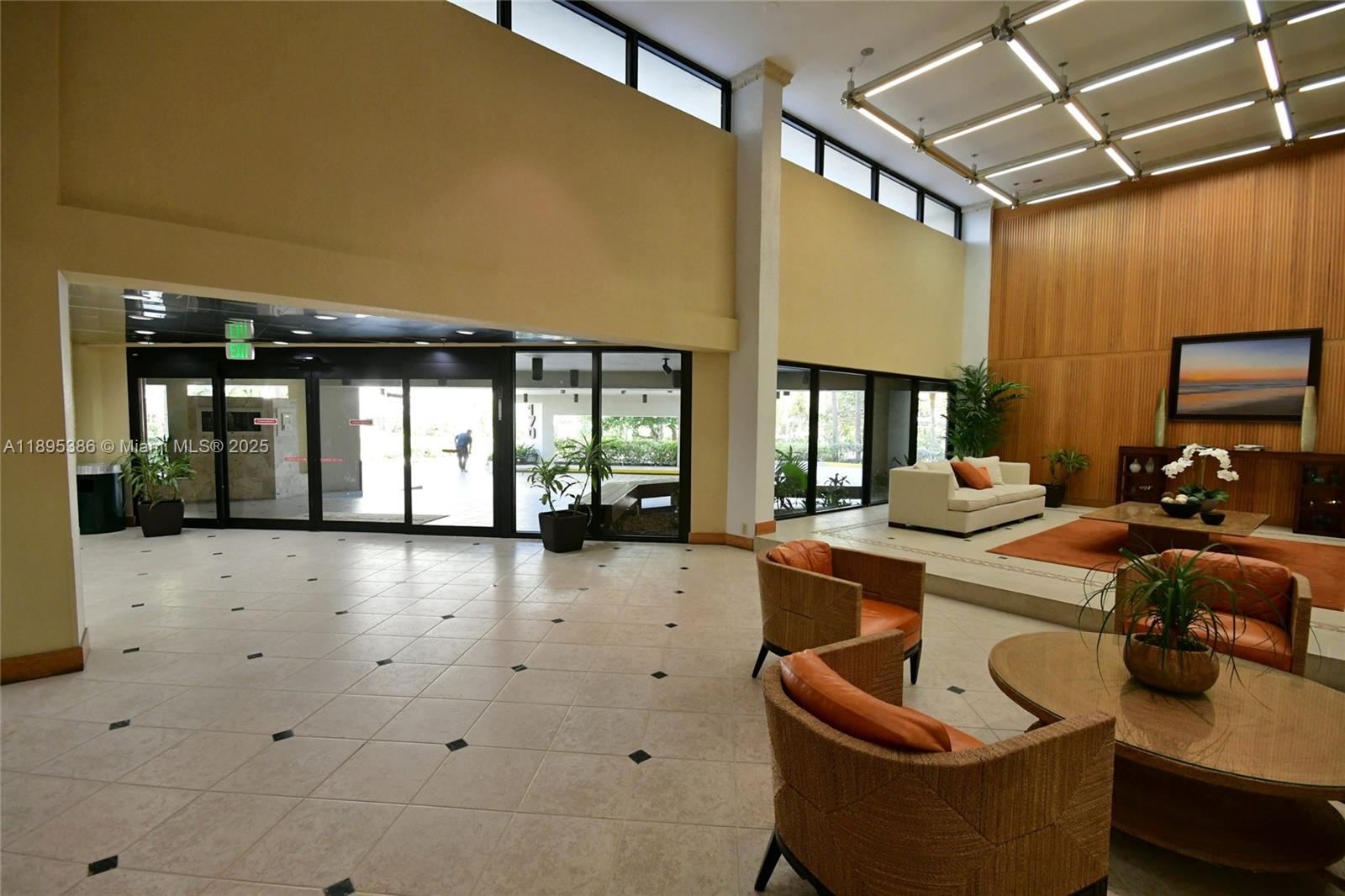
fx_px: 560
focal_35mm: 15
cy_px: 448
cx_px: 672
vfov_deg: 77.3
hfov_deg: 100.4
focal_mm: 10
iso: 3200
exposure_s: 1/60
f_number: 7.1
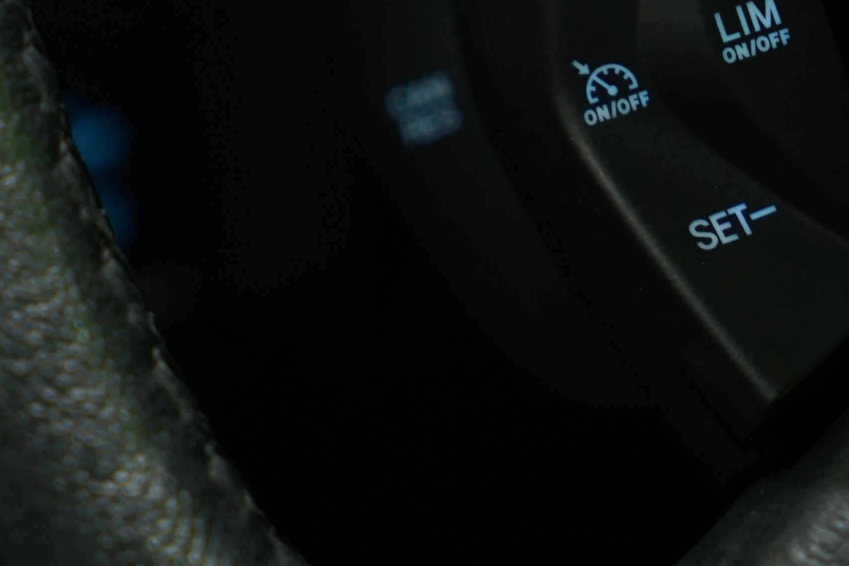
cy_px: 93
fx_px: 3820
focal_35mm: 162
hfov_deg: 12.7
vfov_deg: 8.5
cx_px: 562
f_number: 4.5
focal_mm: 70
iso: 800
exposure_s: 1/20
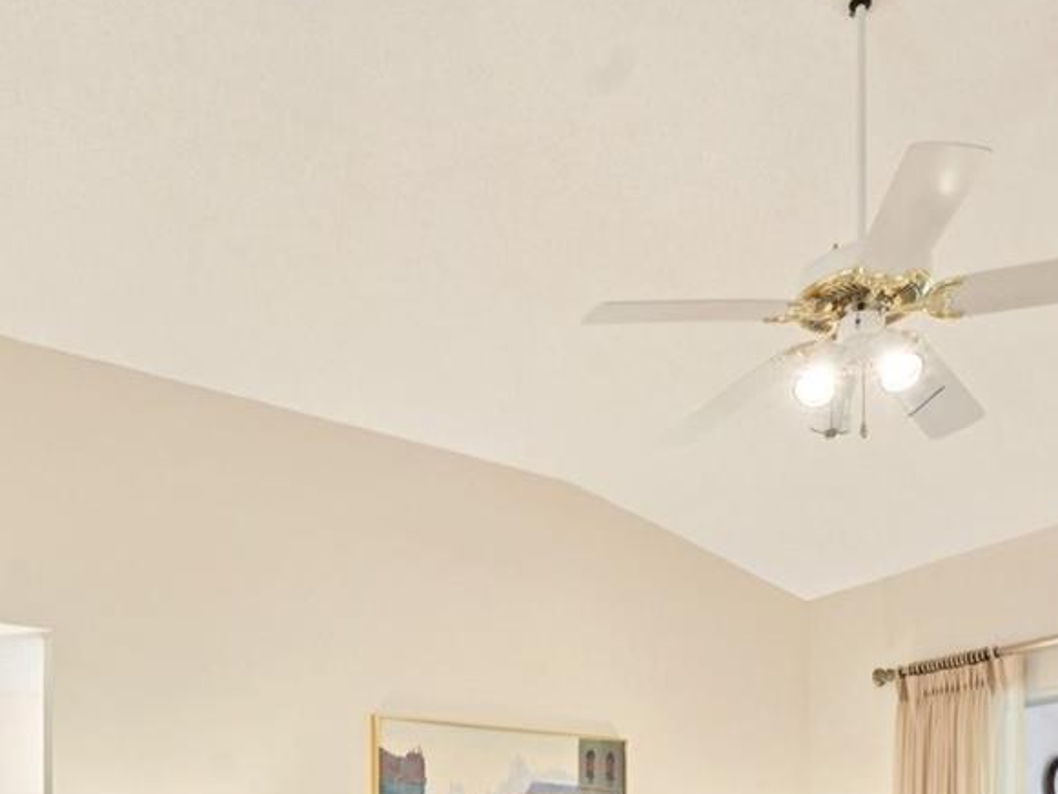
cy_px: 915
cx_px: 348
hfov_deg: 49.2
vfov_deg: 32.9
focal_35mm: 37
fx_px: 1131
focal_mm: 14
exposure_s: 1/10
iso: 400
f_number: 8
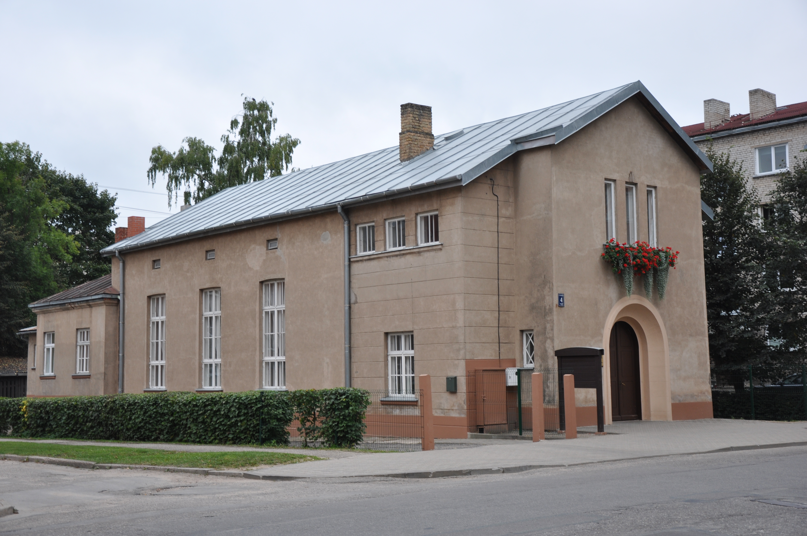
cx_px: 404
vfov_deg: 28.0
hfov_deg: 41.2
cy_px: 268
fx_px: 1075
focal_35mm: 48
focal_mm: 32
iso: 200
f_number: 5.6
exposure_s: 1/30
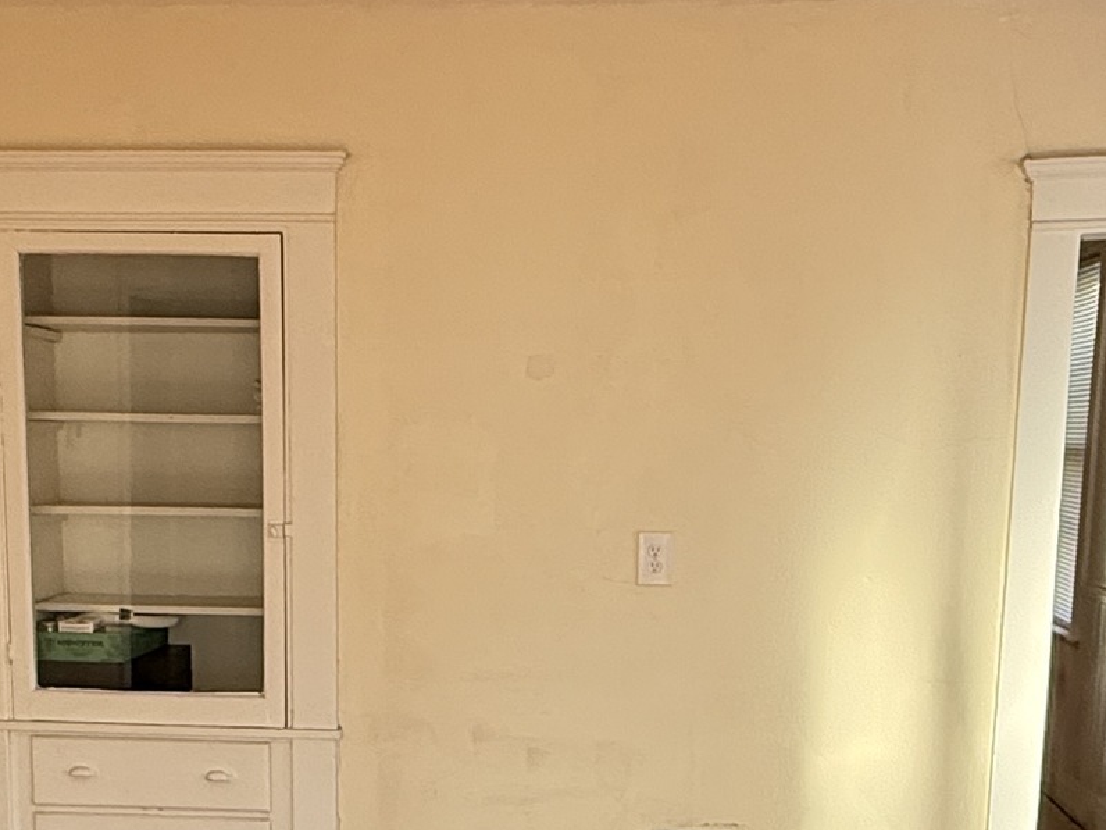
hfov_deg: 35.5
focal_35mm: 54
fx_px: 1725
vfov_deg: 26.2
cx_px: 499
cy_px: 745
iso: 200
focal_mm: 2.22
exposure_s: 1/99
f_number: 2.2
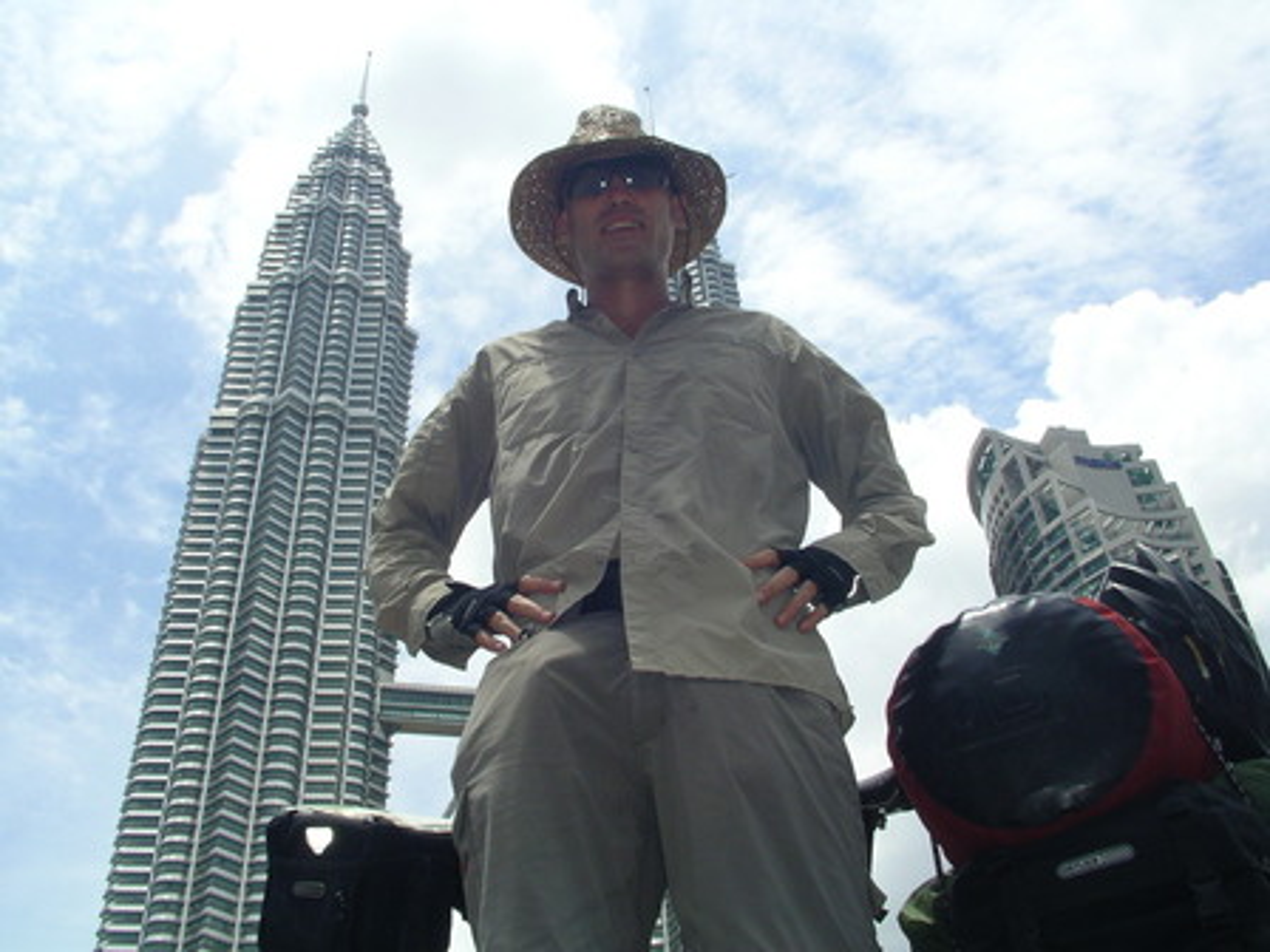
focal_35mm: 37
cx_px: 635
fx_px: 1357
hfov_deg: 50.1
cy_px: 476
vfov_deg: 38.7
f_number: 6.9
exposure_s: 1/250
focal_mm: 5.7
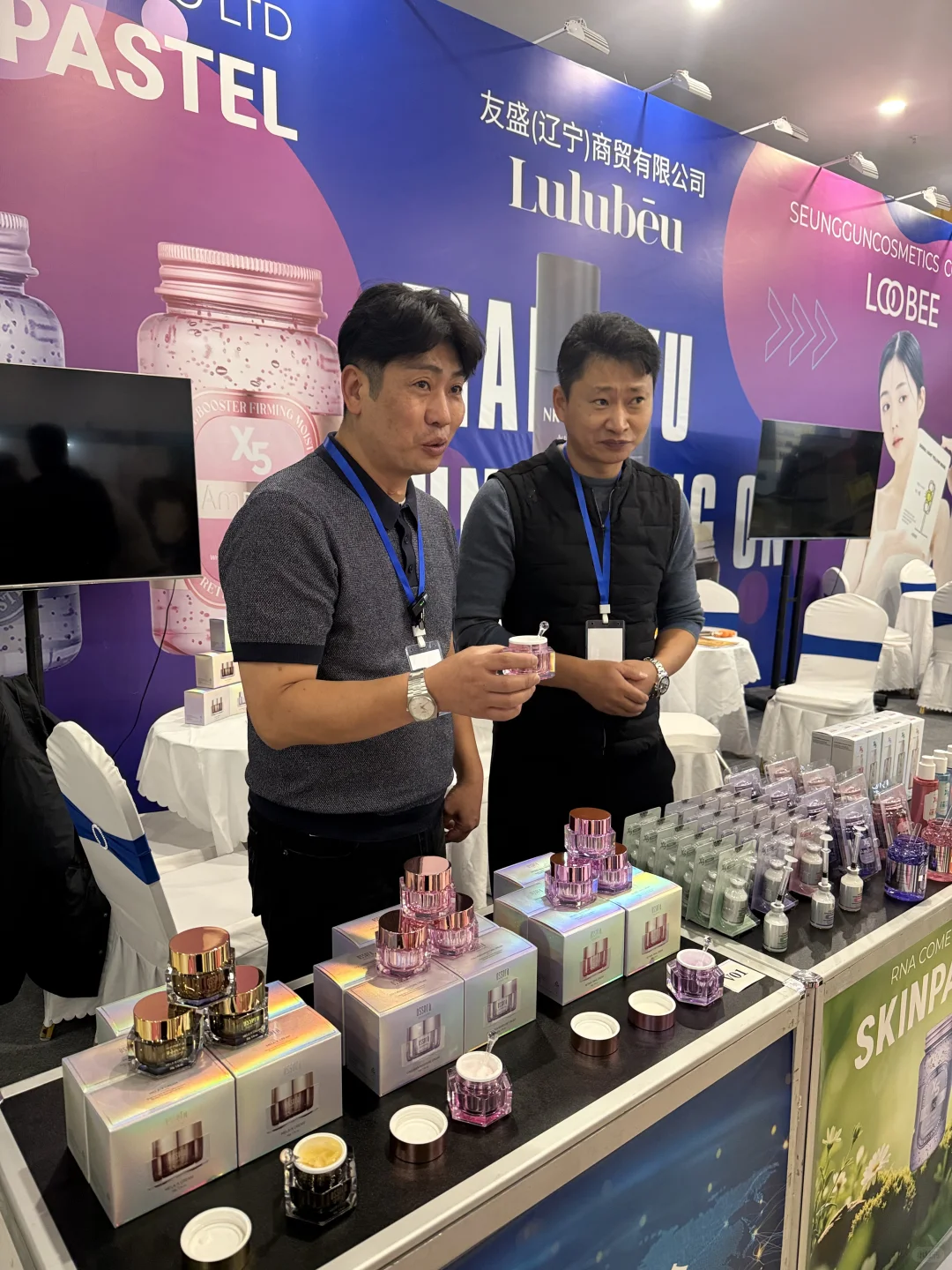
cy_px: 635
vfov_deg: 71.6
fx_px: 880
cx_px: 476
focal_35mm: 24
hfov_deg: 56.8
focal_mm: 6.76
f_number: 1.78
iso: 250
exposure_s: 1/50
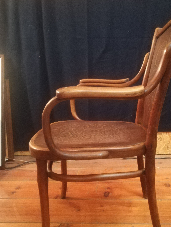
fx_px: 217
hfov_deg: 42.6
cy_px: 127
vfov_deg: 55.2
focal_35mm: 33
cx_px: 108
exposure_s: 1/14.3
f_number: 2.2
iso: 1600
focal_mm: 3.83
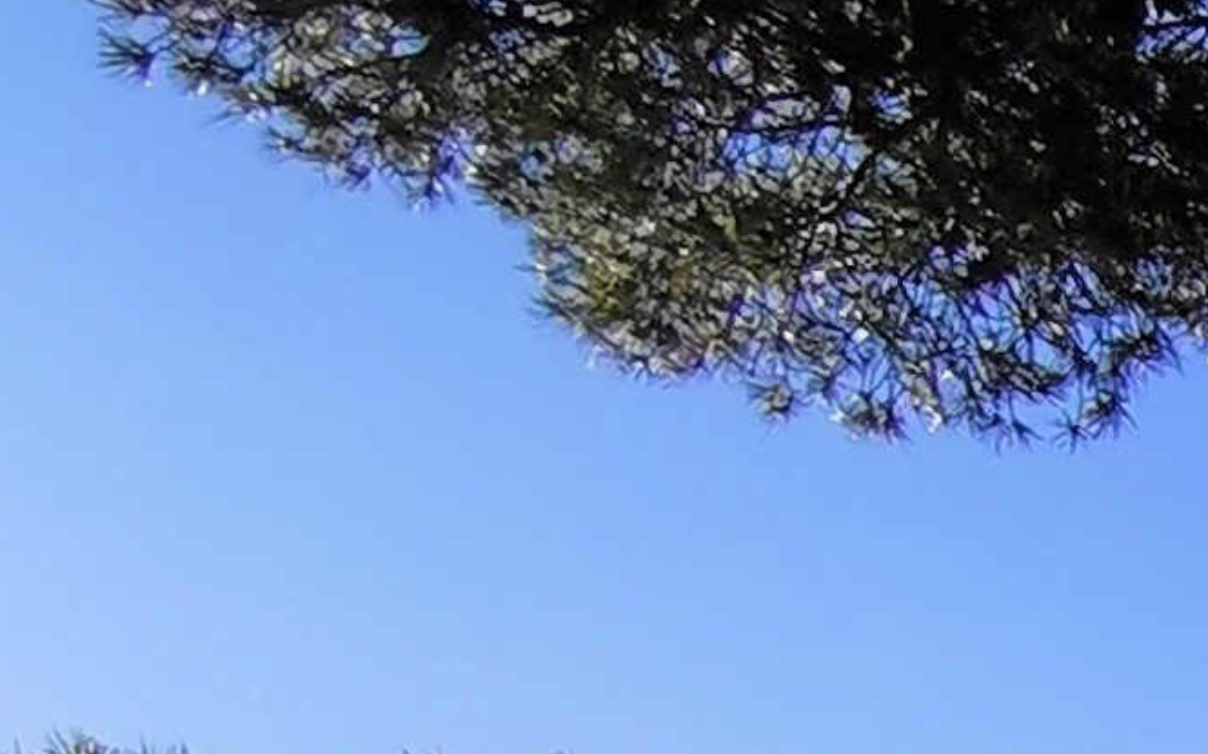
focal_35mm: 147
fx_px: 4837
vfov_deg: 8.2
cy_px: 1848
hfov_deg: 11.3
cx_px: 3119
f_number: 2.2
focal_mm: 2.35
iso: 50
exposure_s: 1/1236
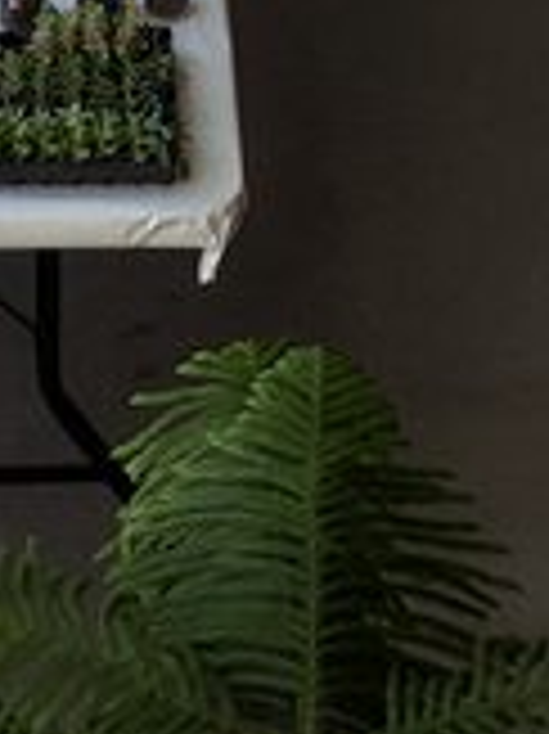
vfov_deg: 18.2
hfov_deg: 15.1
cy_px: -365
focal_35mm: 96
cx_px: -4
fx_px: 2033
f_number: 2
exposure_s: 1/160
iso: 50
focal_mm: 4.67
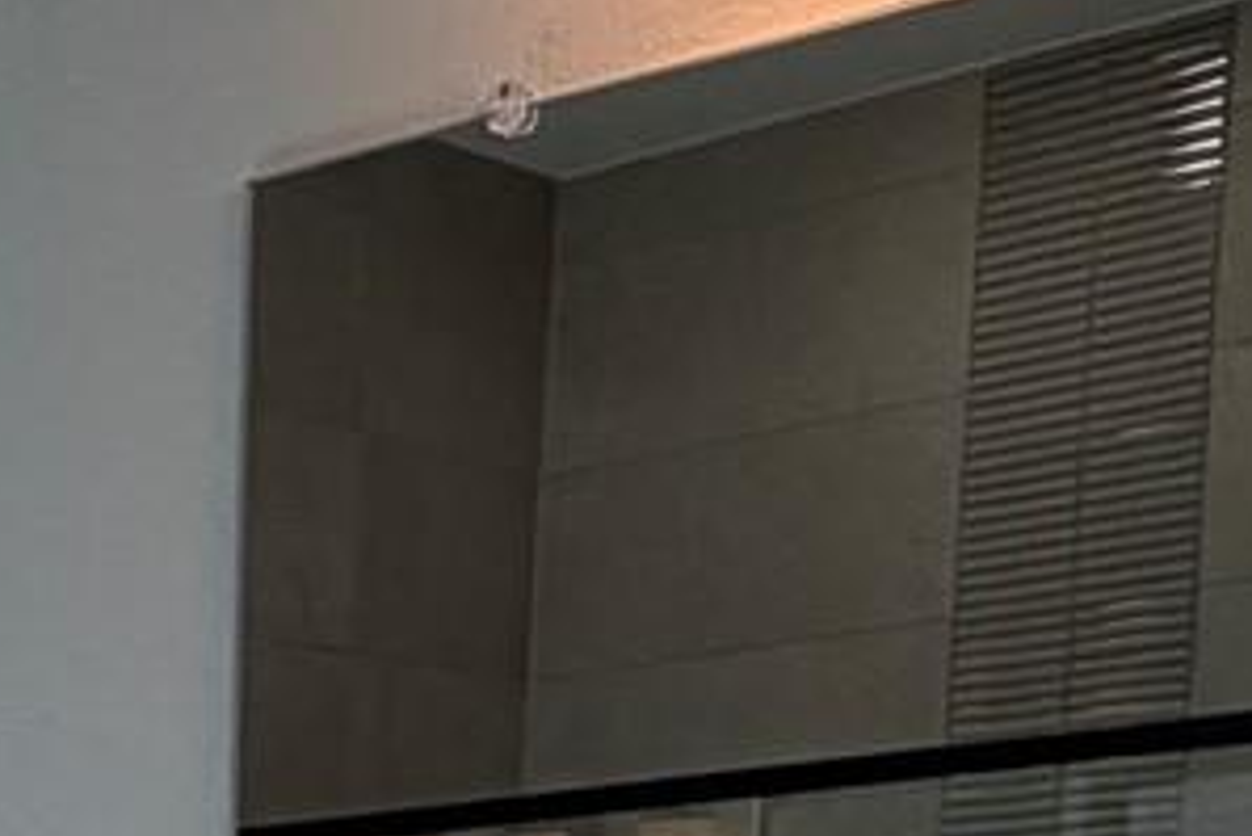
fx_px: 3479
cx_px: -1143
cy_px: 1575
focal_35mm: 100
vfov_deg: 12.4
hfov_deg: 16.4
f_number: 2.2
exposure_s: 1/261
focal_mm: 2.22
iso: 50
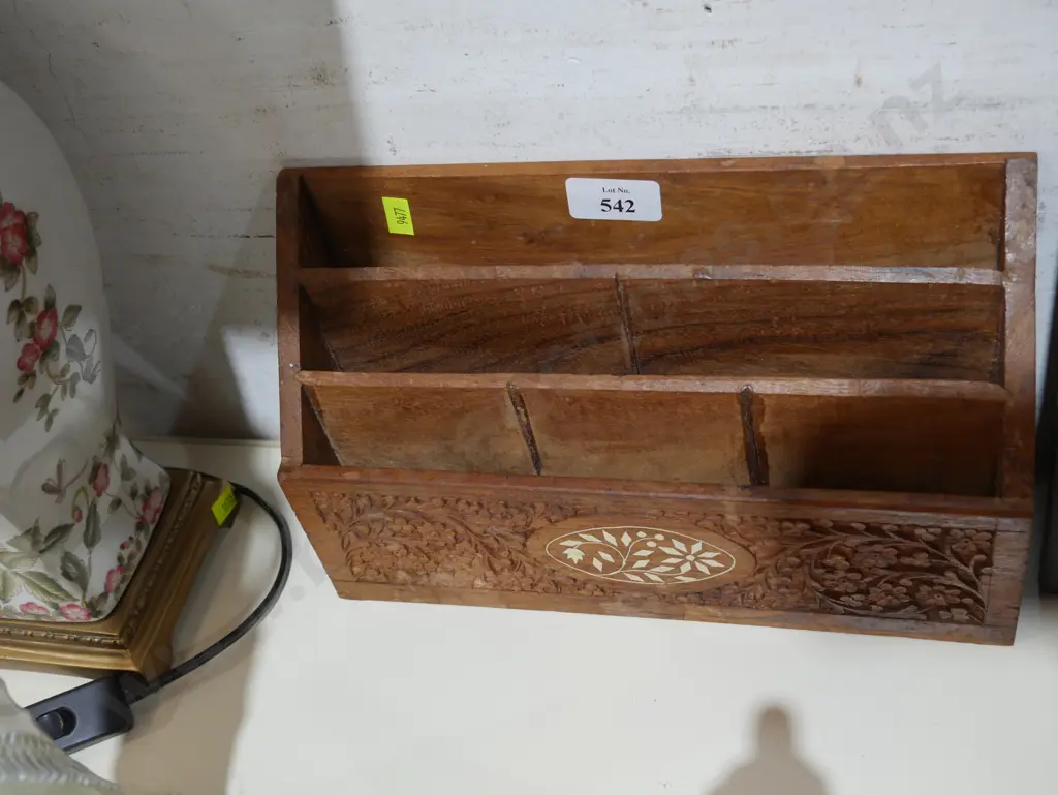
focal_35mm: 42
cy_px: 398
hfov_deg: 44.8
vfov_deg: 34.4
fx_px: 1284
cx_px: 529
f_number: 4.6
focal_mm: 21
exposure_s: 1/60
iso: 400
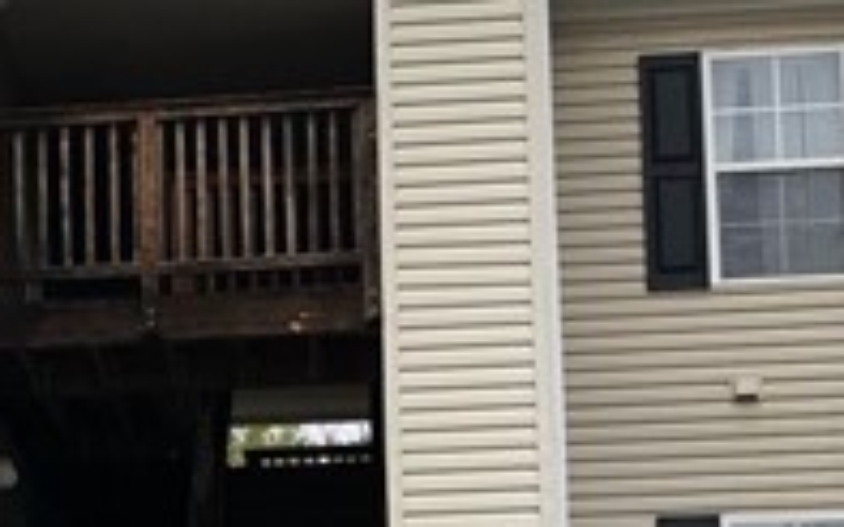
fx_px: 3541
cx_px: -146
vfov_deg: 8.4
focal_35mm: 154
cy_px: 613
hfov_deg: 13.3
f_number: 1.8
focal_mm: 3.99
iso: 20
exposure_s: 1/430
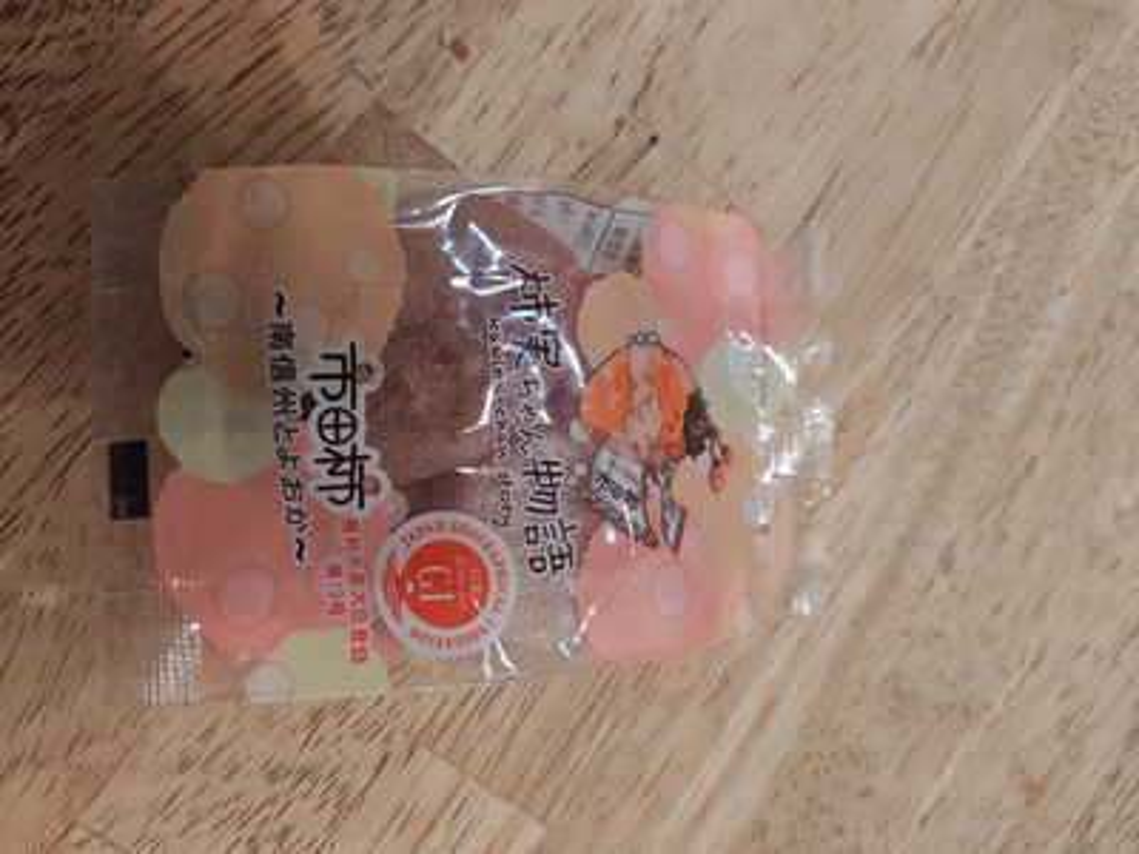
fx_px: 757
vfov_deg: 58.9
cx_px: 570
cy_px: 427
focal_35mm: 23
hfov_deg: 73.9
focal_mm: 5.56
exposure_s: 1/60
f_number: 1.9
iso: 246
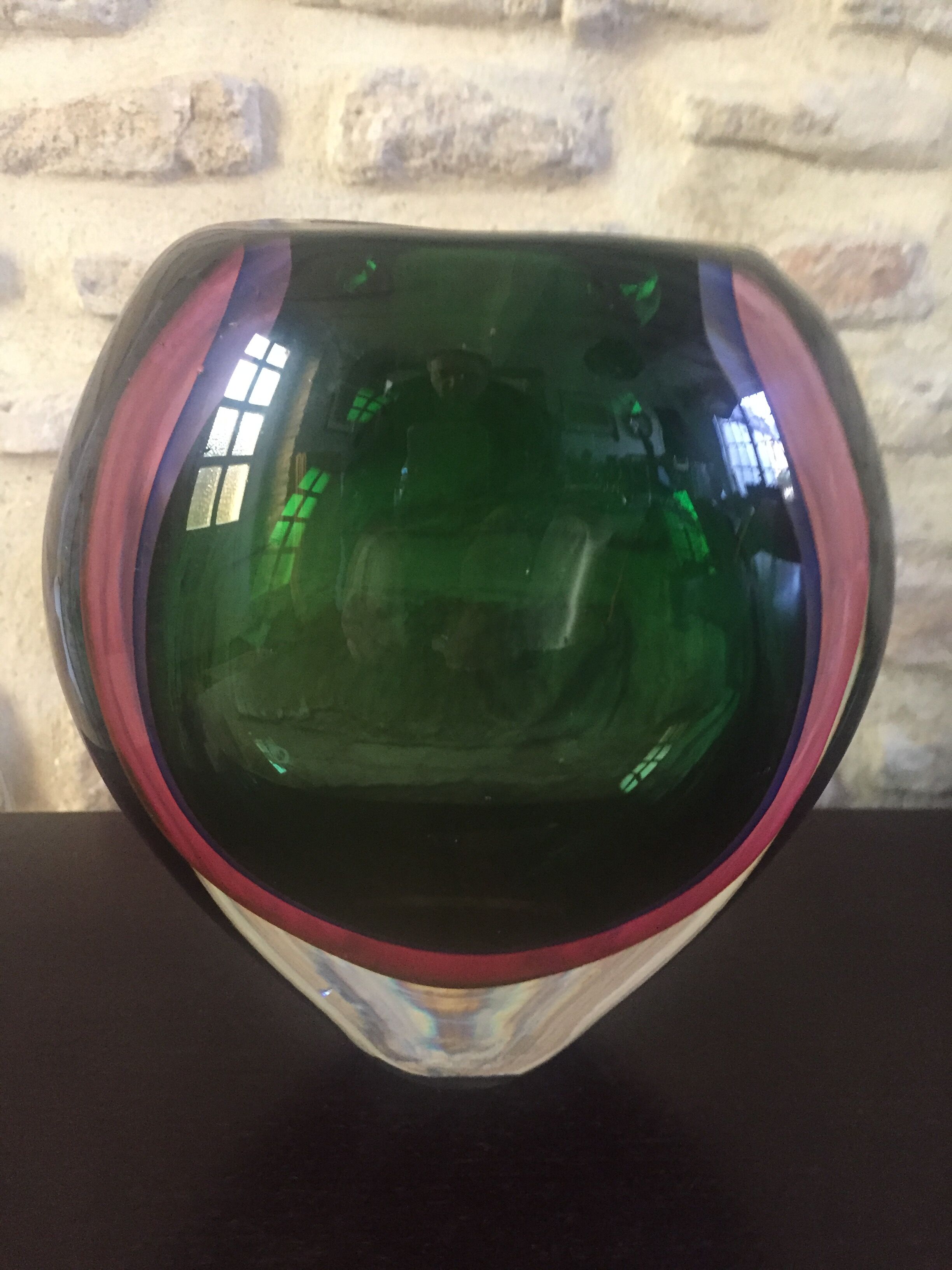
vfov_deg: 61.7
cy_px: 635
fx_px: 1063
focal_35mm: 29
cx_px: 476
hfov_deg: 48.2
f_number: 2.2
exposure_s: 1/17
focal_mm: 4.15
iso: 250
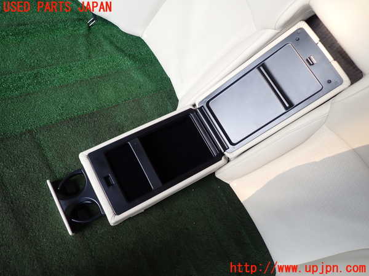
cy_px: 138
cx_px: 184
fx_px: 266
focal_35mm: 25
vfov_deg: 54.9
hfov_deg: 69.4
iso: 100
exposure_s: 1/60
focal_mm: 4.5
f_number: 2
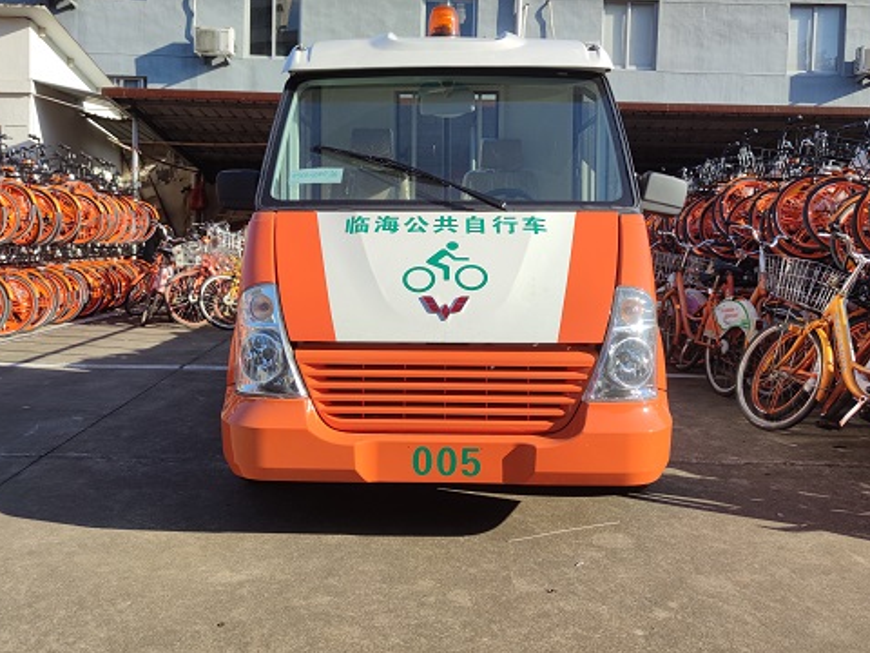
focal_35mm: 30
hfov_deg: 60.0
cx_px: 430
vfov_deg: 46.5
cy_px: 259
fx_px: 754
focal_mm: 6.72
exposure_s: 1/1729
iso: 50
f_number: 1.69
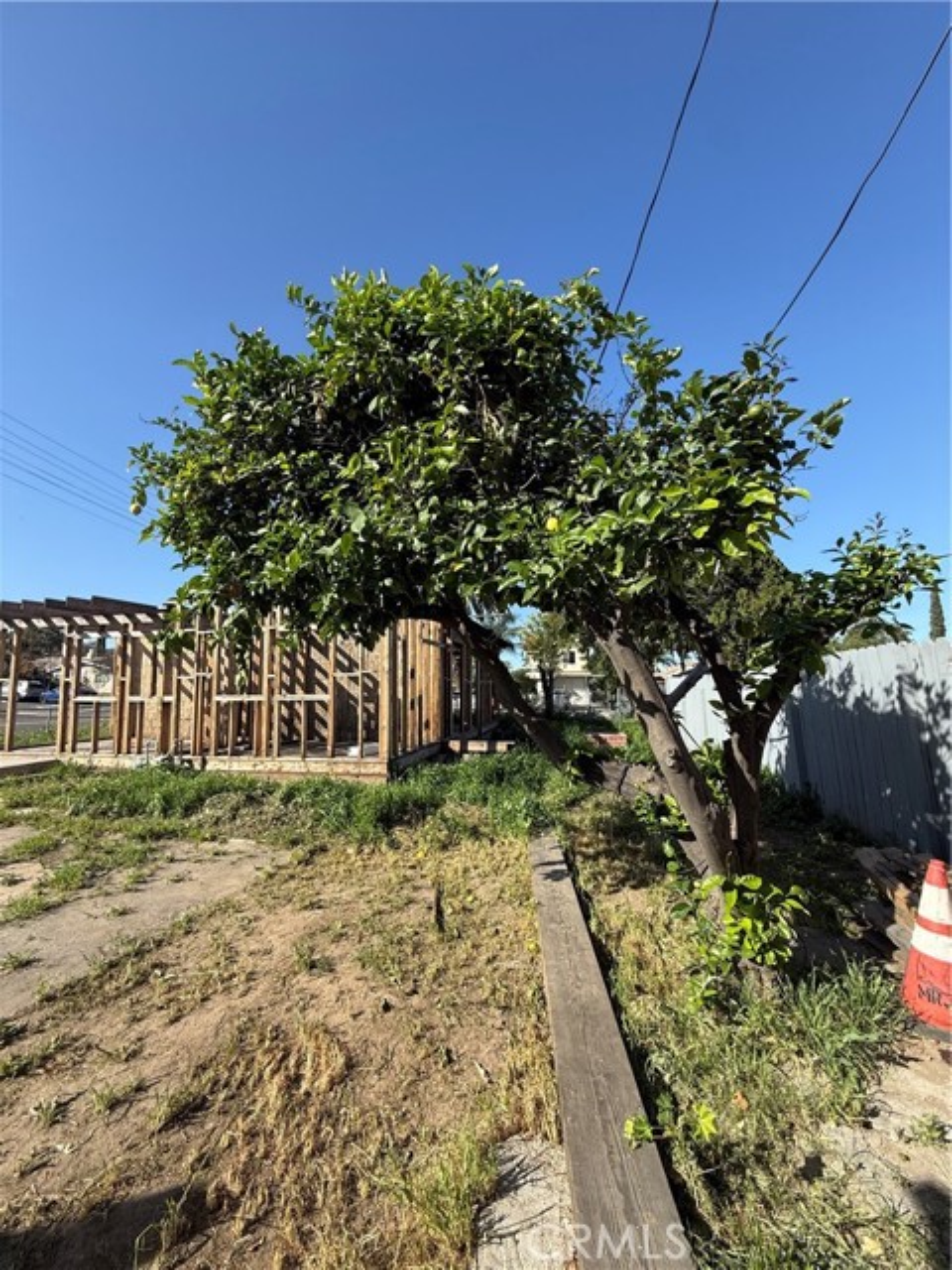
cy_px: 635
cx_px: 476
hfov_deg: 85.7
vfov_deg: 102.1
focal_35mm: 14
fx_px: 513
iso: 50
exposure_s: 1/928
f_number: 2.2
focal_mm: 2.22
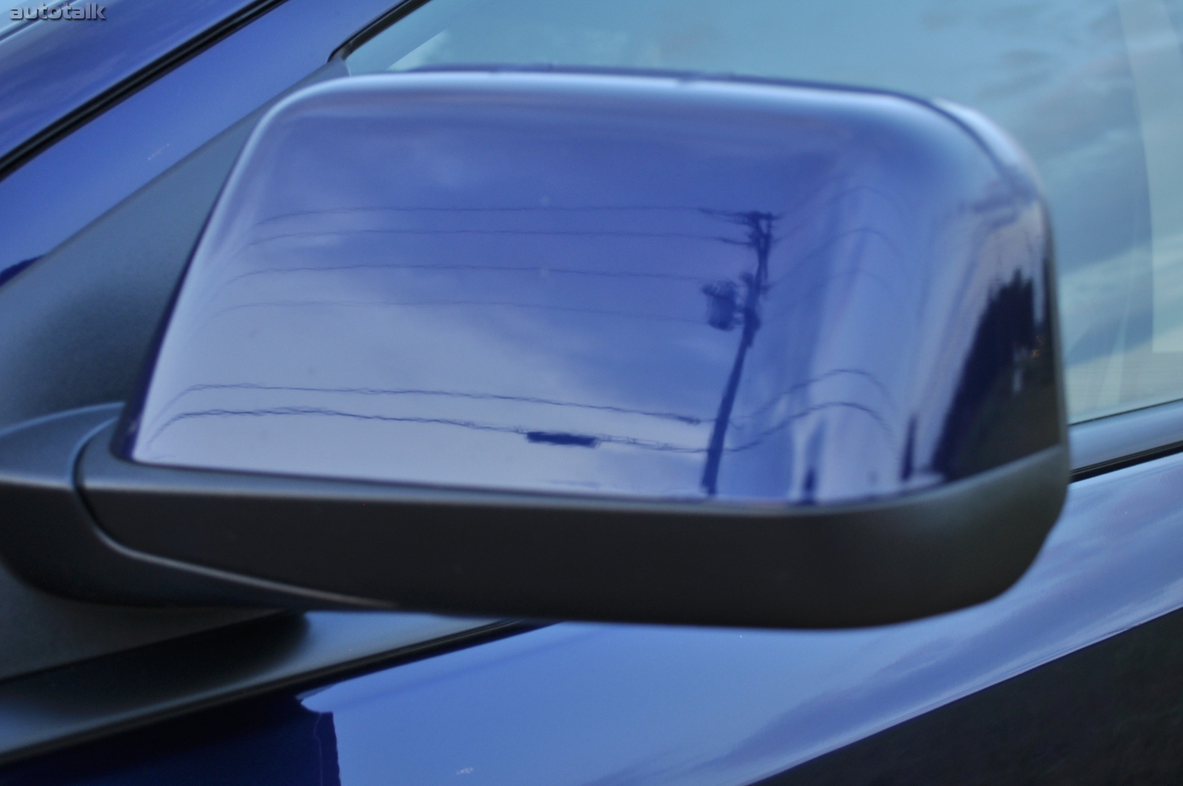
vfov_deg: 28.0
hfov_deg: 41.2
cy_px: 393
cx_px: 592
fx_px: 1576
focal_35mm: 48
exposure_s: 1/40
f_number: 4.8
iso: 200
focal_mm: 32
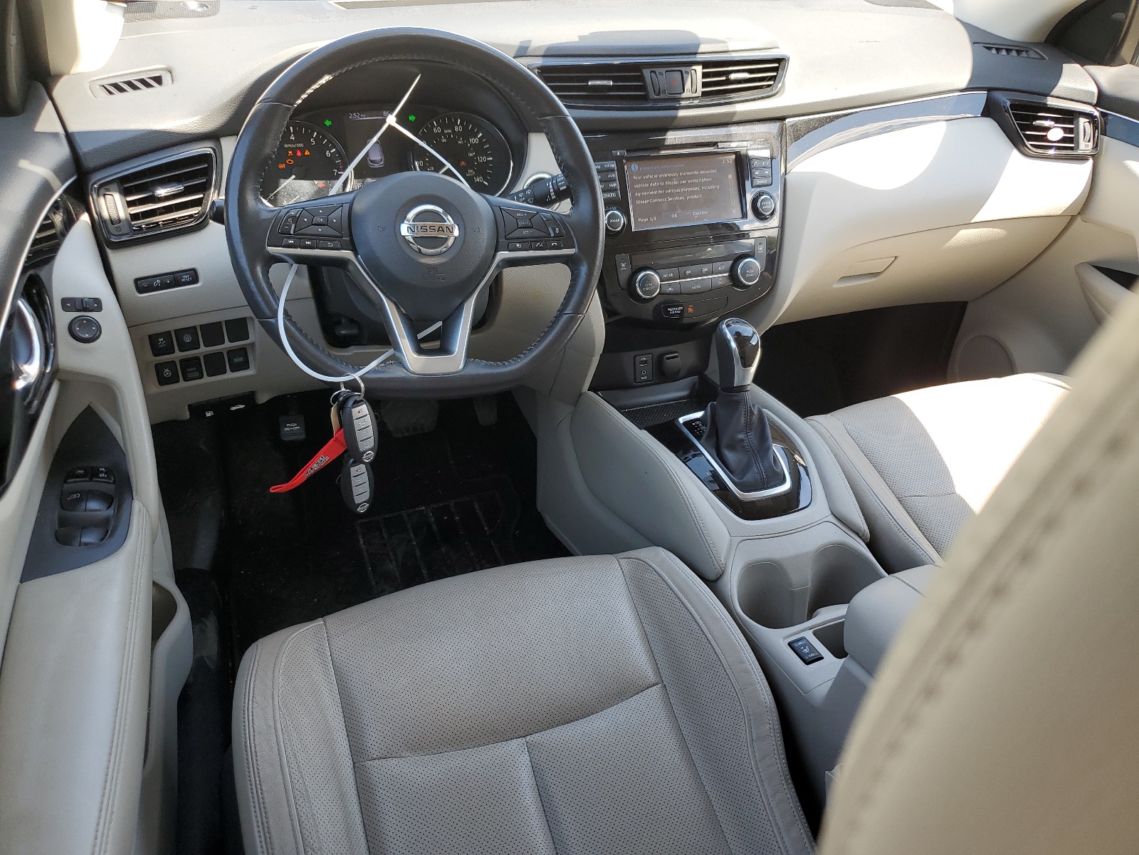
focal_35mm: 26
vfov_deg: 53.1
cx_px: 570
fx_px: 856
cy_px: 428
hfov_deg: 67.3
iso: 50
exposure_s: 1/256
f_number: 1.5
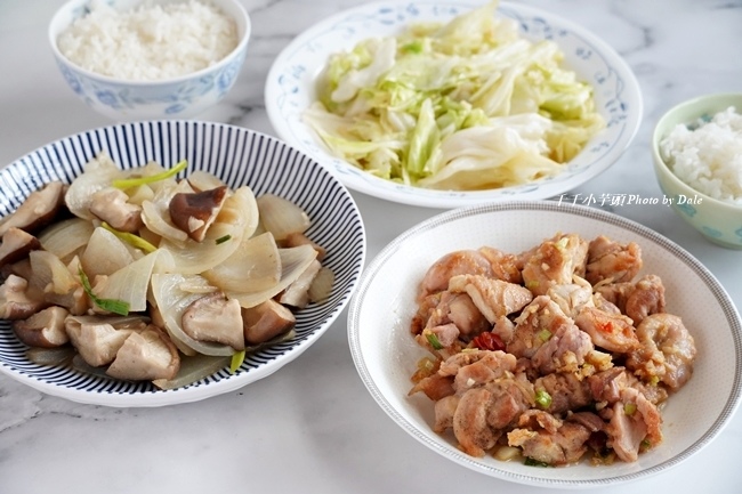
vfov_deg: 21.1
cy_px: 247
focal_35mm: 64
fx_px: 1329
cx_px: 371
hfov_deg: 31.2
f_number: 5
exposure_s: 1/80
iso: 1250
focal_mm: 43
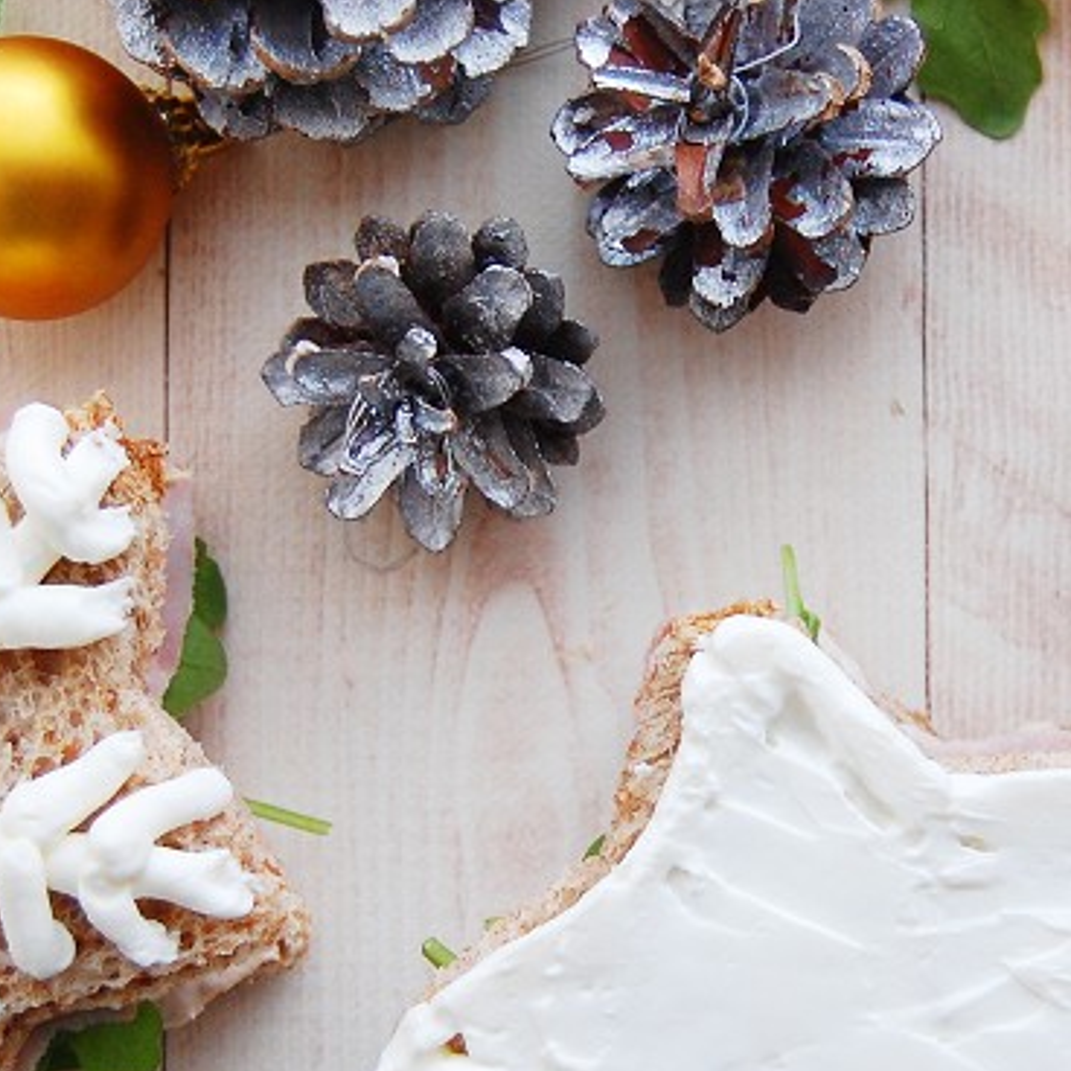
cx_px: 669
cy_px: 581
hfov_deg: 17.9
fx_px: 3395
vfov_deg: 17.9
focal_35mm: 97
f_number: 4.5
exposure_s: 1/60
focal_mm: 28
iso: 400
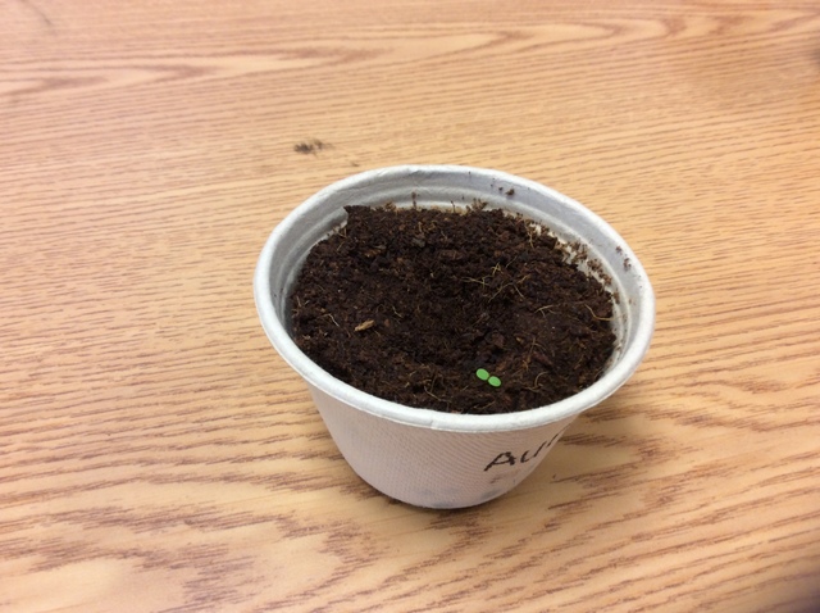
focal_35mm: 32
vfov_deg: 44.1
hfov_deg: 56.9
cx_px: 410
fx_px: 757
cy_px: 306
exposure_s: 1/24
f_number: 2.4
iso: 64
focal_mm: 3.3
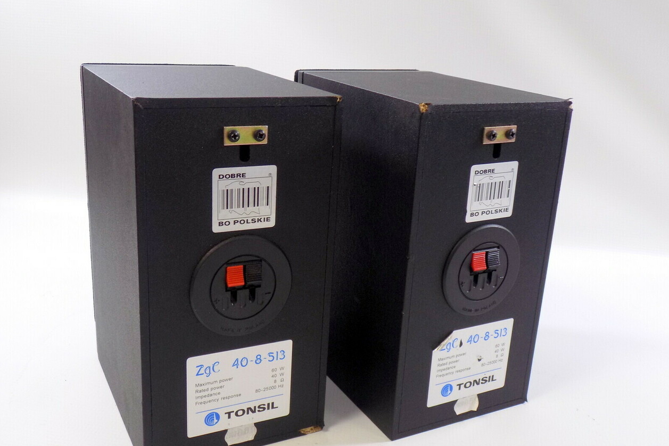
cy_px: 243
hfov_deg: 53.1
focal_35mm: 36
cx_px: 336
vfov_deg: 36.8
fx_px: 669
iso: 100
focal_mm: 6.1
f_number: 3.4
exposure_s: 1/30
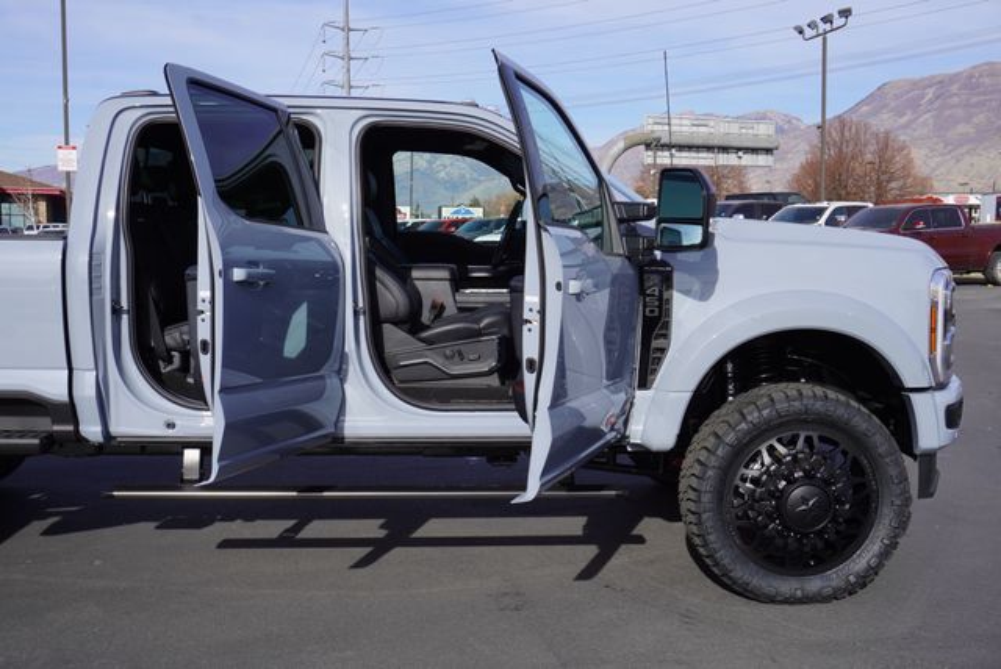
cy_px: 334
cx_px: 500
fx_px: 1044
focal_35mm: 38
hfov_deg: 51.2
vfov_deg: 35.6
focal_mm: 25
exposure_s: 1/160
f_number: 11
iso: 100
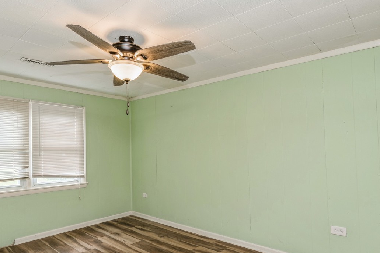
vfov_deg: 56.2
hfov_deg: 78.4
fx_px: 232
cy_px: 165
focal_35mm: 22
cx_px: 171
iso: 200
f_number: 8
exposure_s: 1/10
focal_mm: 14
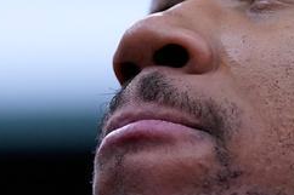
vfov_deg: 1.1
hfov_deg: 1.6
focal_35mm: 1272
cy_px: 249
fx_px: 10381
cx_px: 143
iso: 3200
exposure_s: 1/2000
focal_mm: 300
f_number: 2.8
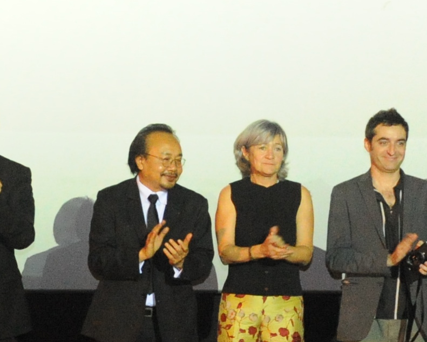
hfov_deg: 8.5
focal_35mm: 227
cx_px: -17
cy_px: 171
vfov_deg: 6.8
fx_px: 2869
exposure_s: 1/80
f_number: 3.2
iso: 6400
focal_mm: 45
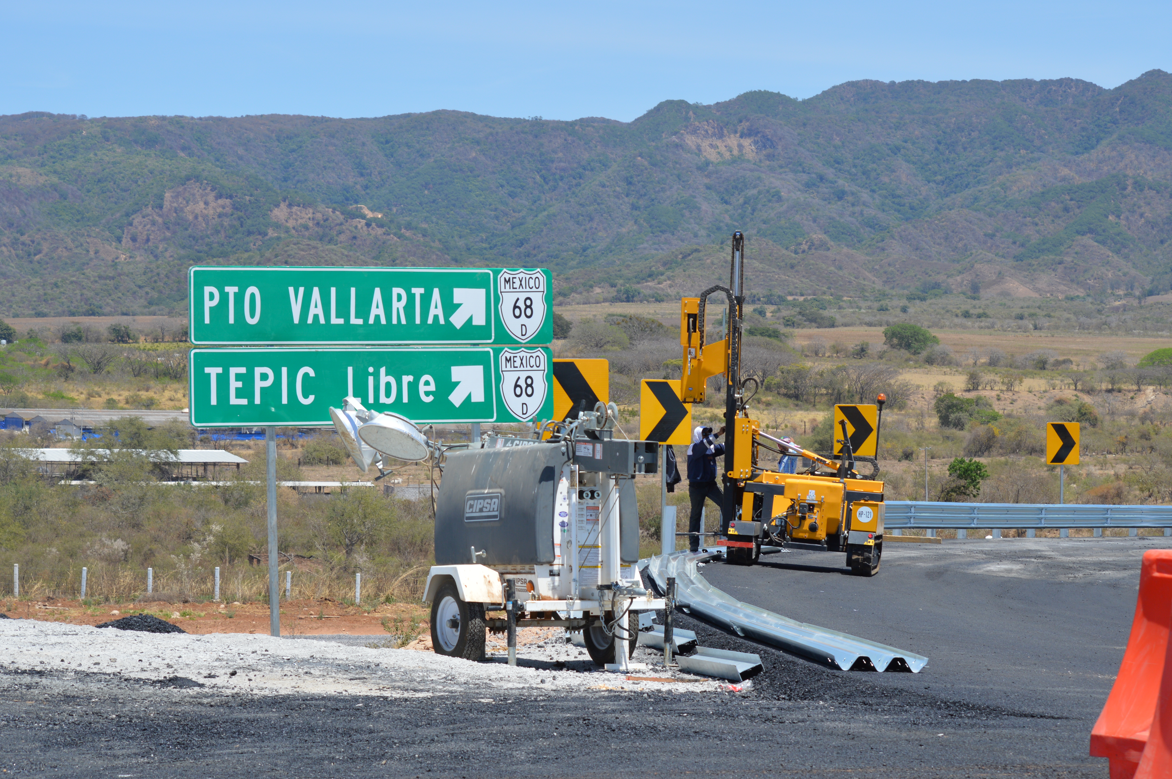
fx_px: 2814
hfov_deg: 23.5
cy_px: 385
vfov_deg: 15.8
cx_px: 593
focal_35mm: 87
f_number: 8
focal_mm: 55
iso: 100
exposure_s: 1/250
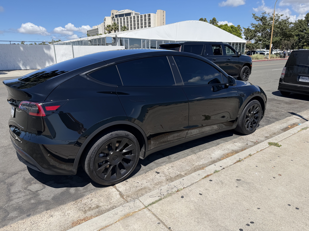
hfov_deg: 71.6
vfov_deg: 56.8
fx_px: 214
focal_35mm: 24
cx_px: 154
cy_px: 116
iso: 80
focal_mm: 6.76
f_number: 1.78
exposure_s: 1/4673
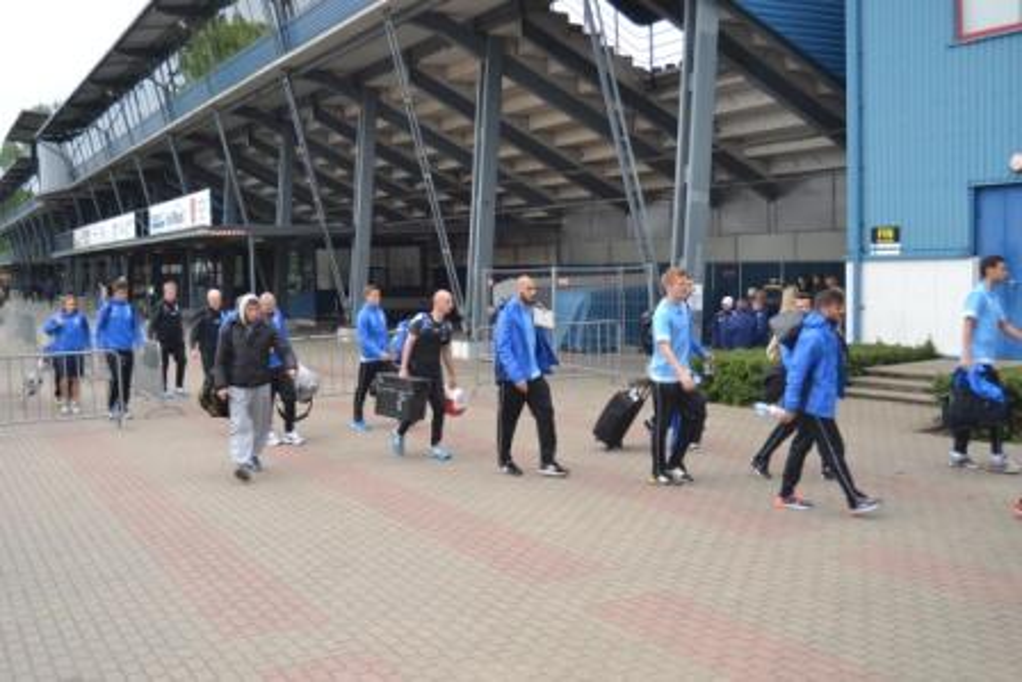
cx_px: 511
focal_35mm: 39
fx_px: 1107
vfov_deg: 34.2
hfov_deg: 49.5
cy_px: 341
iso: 100
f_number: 4.5
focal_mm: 26
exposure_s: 1/200
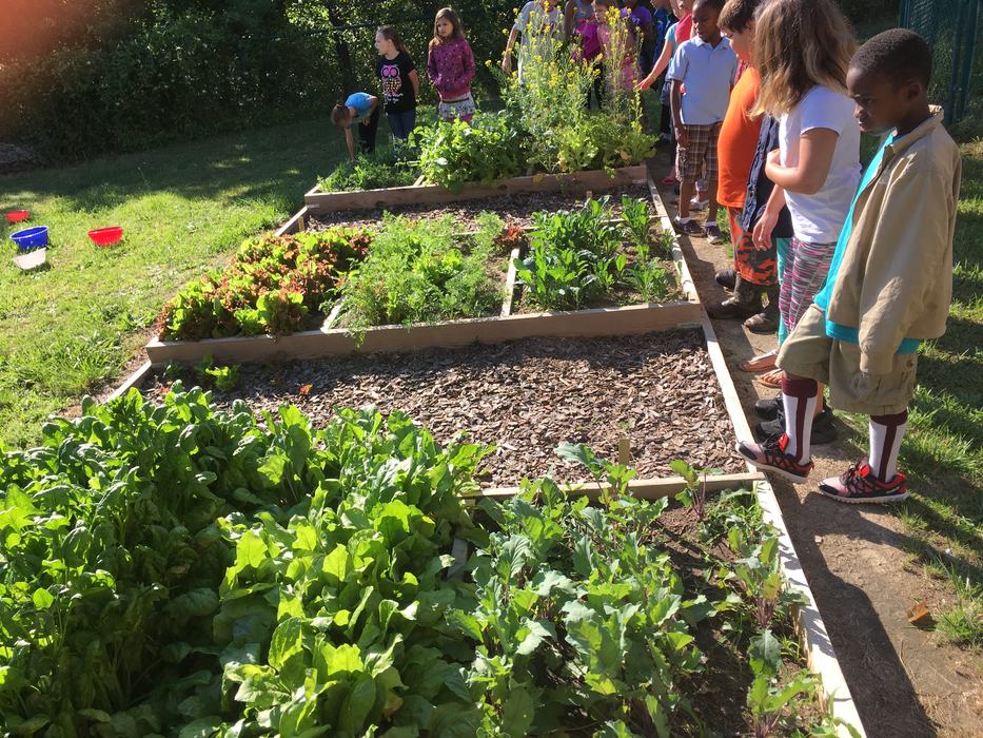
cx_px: 492
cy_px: 369
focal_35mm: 29
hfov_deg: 61.7
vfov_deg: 48.2
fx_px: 824
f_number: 2.2
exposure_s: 1/668
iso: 25
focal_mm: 4.15
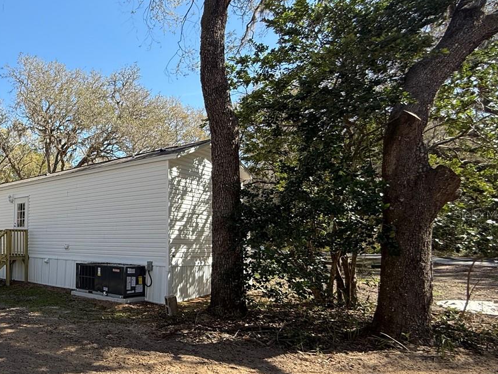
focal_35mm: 26
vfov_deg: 52.8
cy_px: 214
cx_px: 47
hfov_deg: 57.5
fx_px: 374
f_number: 2.2
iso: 50
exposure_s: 1/549
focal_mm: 2.22
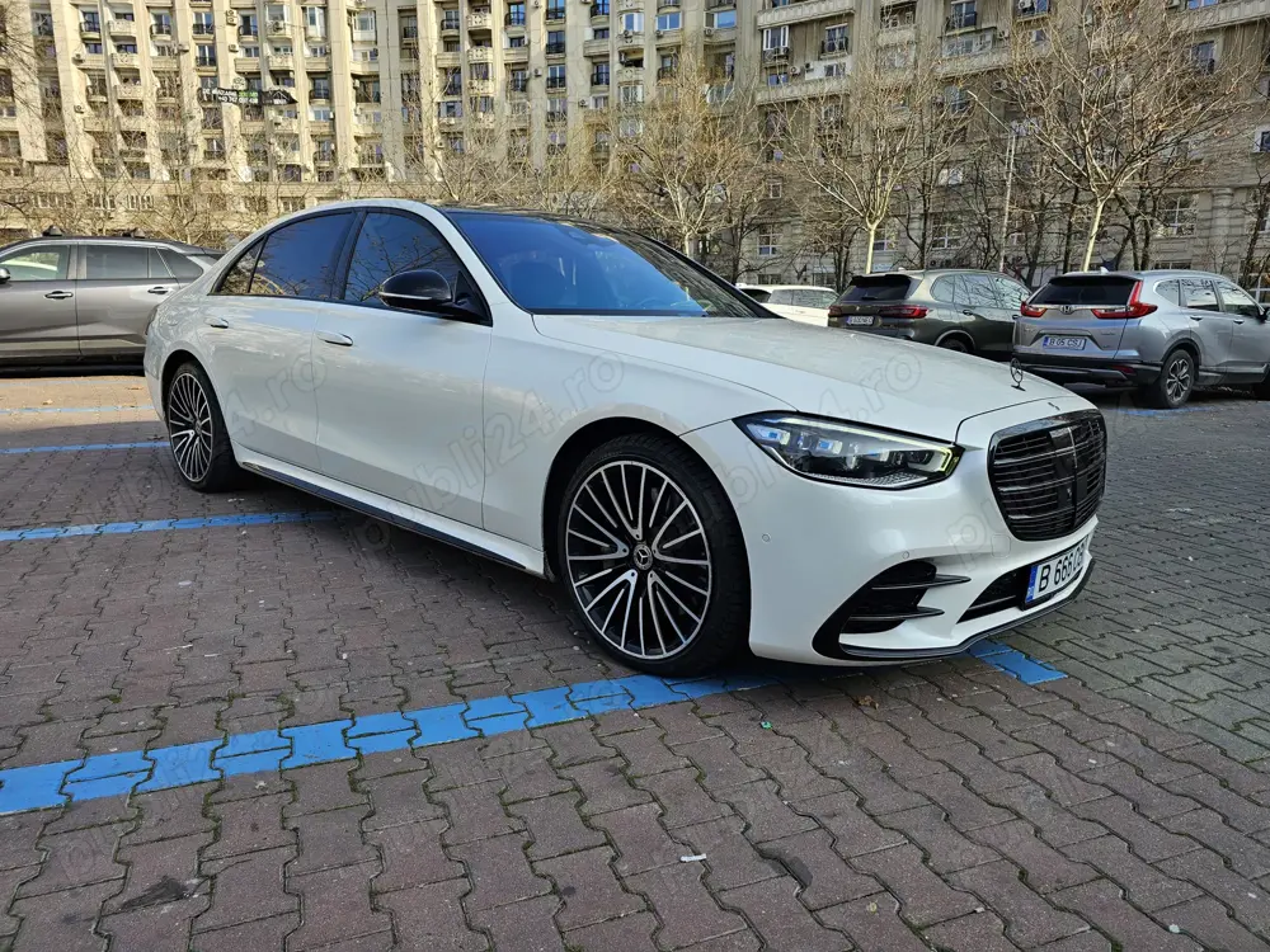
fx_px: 844
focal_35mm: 23
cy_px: 476
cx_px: 635
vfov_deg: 58.9
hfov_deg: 73.9
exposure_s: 1/340
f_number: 1.7
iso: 10
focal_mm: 6.3
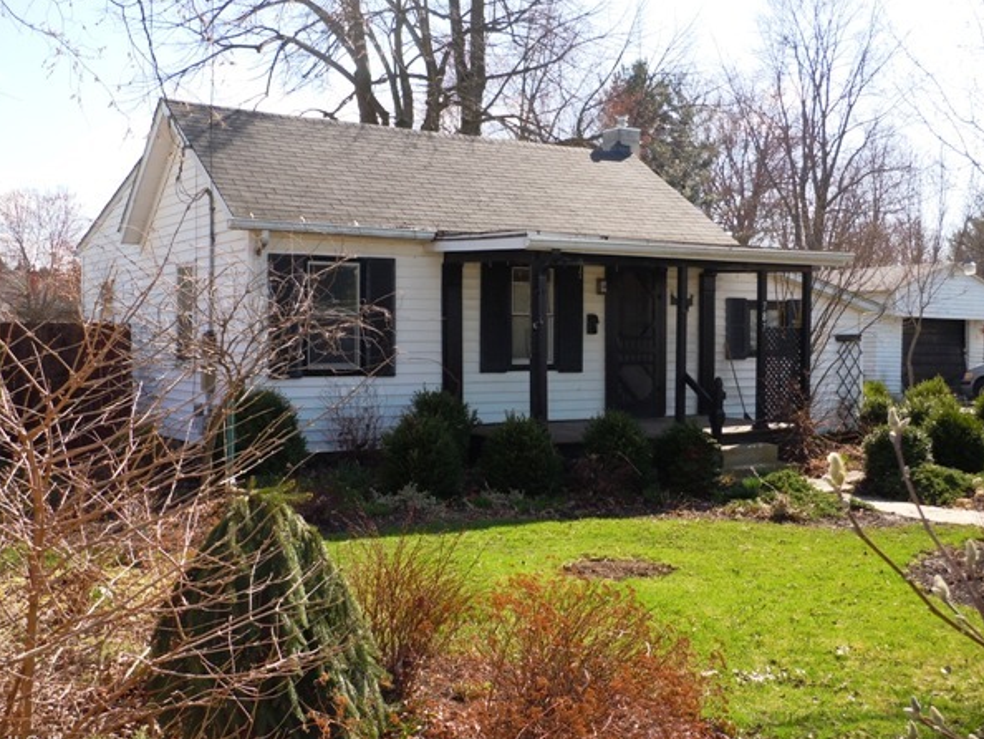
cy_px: 365
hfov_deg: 44.8
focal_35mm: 42
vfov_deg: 34.4
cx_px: 519
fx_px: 1194
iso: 100
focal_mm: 6.9
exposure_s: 1/320
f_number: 4.3
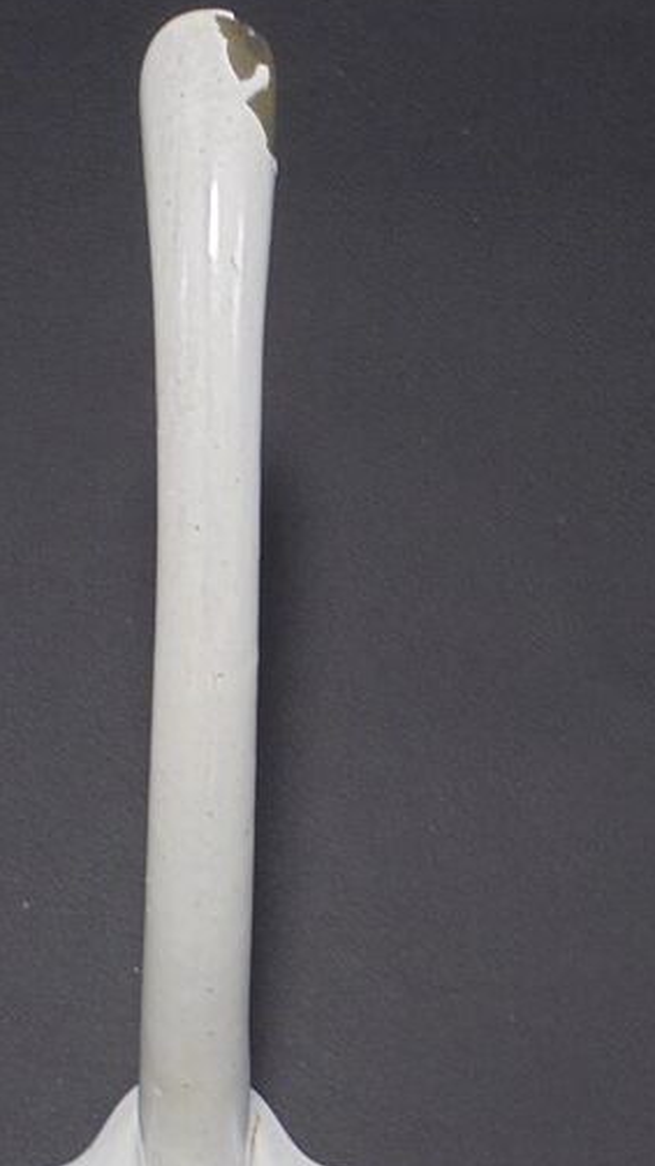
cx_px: 184
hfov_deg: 16.2
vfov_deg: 28.1
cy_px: 898
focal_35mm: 74
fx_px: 2288
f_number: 4.2
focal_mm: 6.9
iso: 100
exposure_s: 1/30
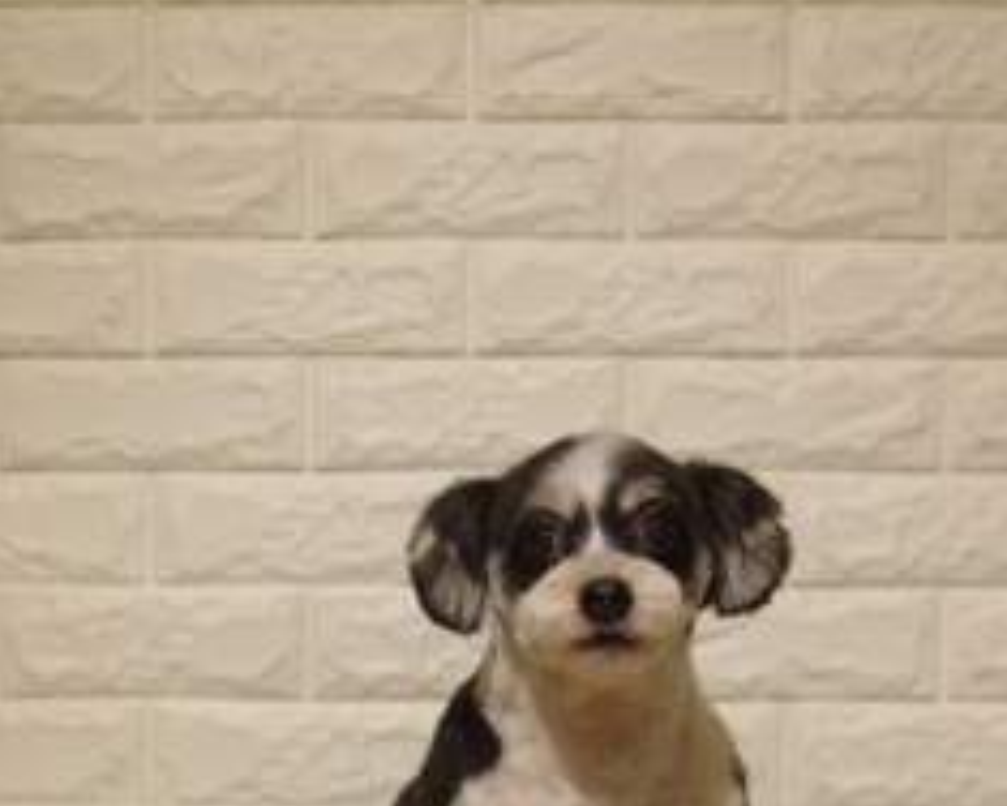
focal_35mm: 102
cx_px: 489
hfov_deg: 18.8
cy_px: 707
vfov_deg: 15.0
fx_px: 3040
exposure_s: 1/160
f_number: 3.5
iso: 320
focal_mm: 43
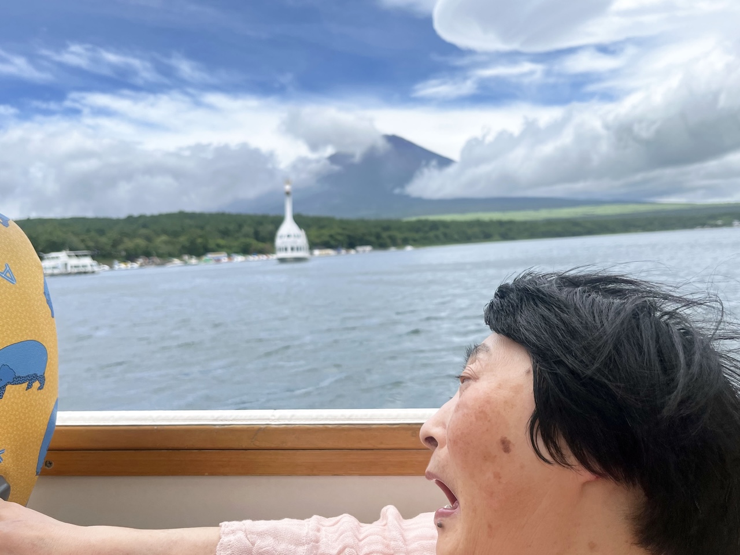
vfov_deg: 53.1
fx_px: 556
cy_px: 278
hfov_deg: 67.3
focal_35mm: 26
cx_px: 370
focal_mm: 5.1
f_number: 1.6
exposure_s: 1/3049
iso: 50
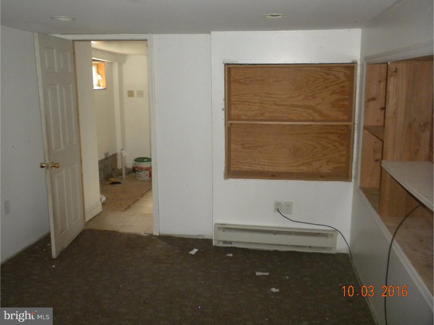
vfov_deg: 38.7
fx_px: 464
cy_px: 162
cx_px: 217
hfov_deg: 50.1
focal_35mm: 37
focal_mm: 6.6
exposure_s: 1/30
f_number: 3.5
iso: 400
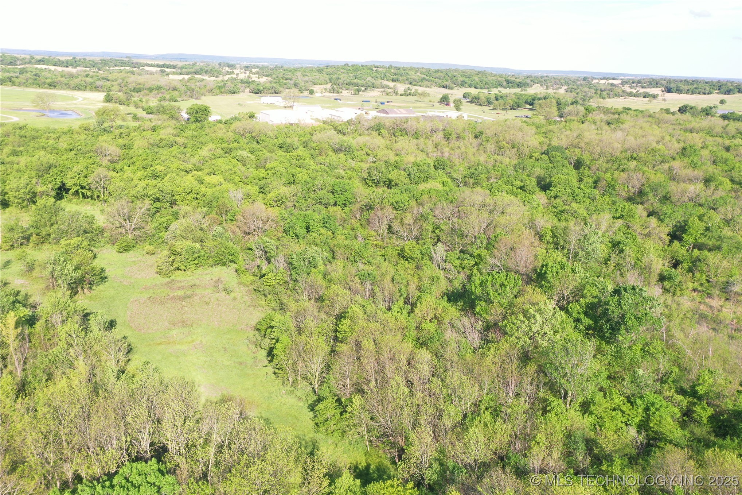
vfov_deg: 46.4
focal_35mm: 28
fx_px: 577
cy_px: 248
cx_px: 371
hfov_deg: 65.5
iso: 100
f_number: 5
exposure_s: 1/200
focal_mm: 10.26
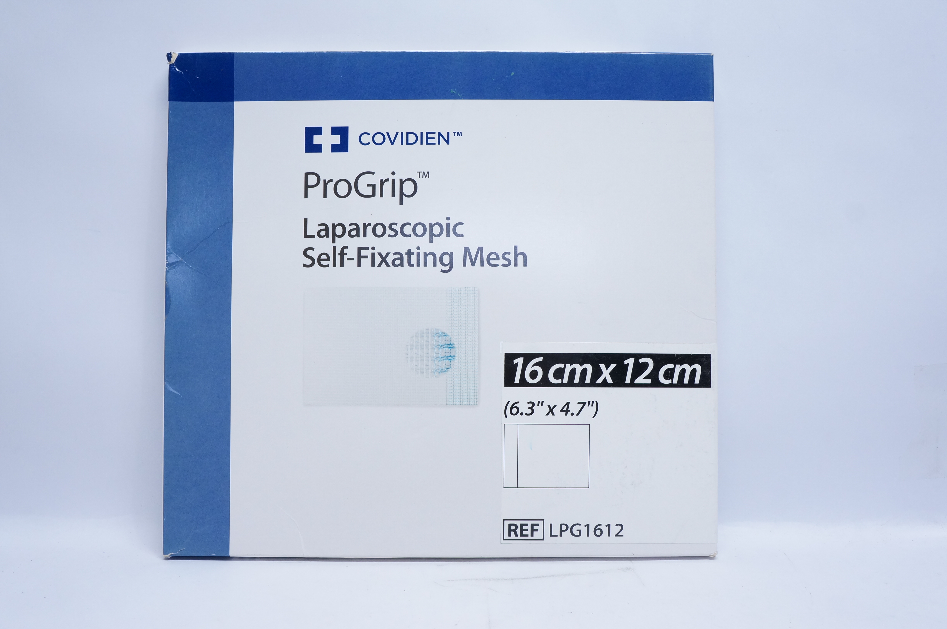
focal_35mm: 32
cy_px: 314
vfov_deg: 41.6
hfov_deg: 59.5
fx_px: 828
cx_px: 474
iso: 800
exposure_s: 1/50
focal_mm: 21
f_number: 7.1
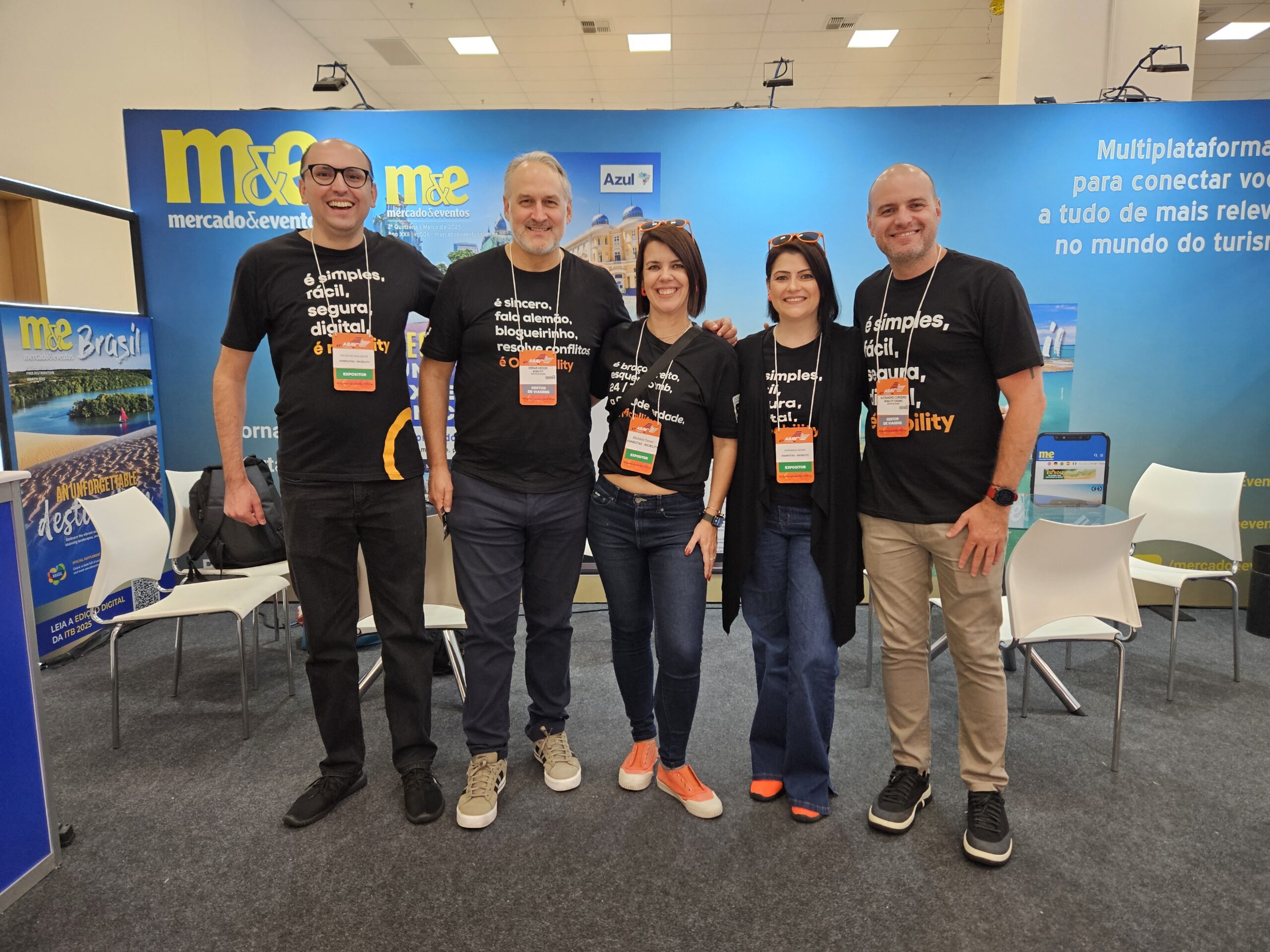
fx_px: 844
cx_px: 635
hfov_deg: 73.9
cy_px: 476
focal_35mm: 23
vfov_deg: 58.9
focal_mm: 5.4
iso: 320
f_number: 1.8
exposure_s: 1/120
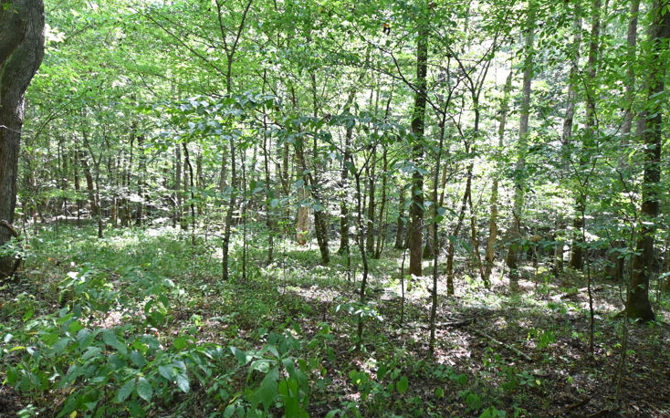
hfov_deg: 72.6
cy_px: 247
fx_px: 456
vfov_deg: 49.0
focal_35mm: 25
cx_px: 337
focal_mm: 10
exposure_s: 1/125
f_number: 4.5
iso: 1000
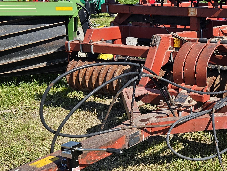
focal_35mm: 60
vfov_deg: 24.4
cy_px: 83
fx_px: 393
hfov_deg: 30.0
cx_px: 227
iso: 25
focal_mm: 5.4
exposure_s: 1/1854
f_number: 1.8
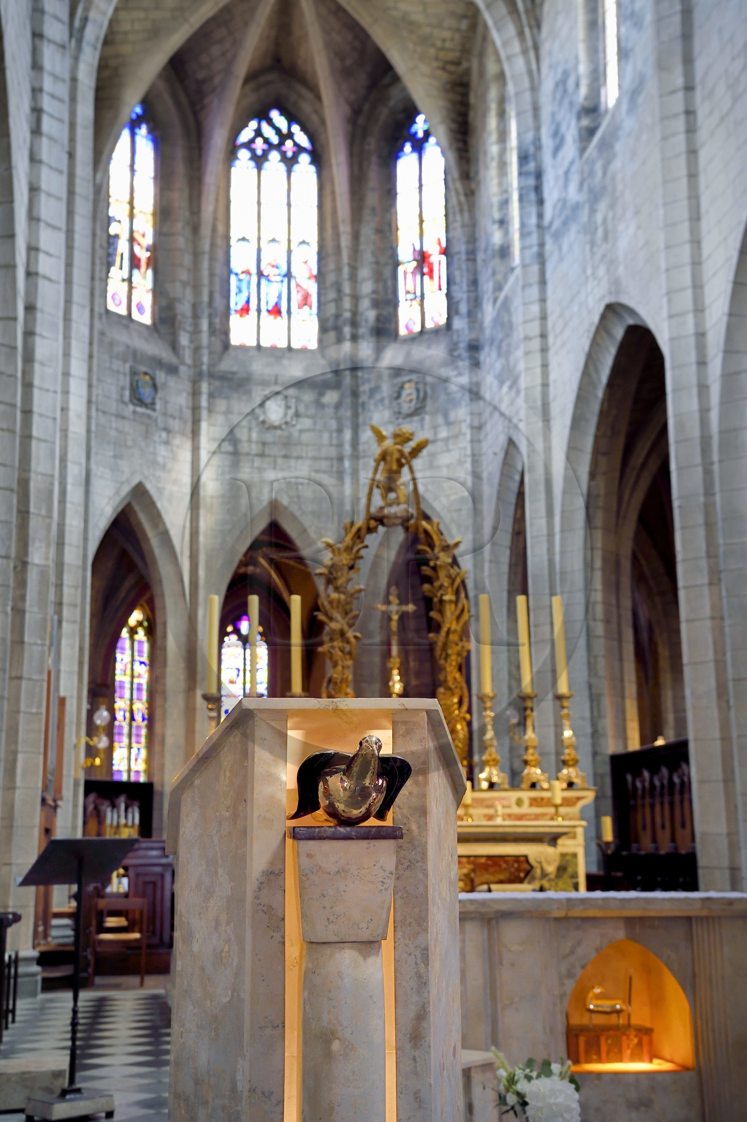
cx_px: 374
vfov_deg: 42.8
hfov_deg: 29.2
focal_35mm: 46
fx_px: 1434
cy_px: 561
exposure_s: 1/13
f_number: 6.3
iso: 800
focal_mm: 46
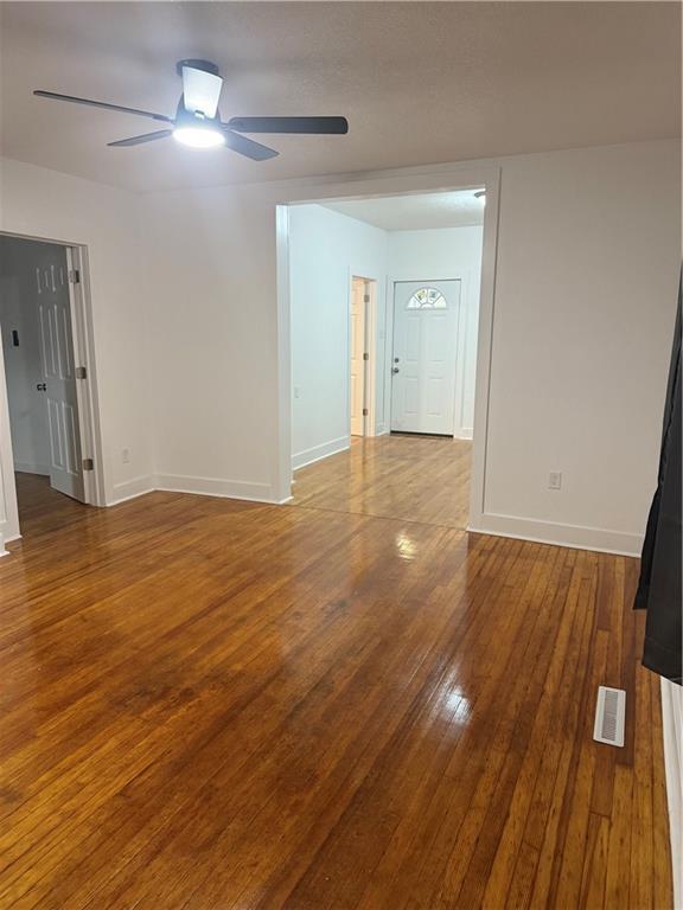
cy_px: 455
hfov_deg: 56.8
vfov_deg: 71.6
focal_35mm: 24
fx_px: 631
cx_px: 342
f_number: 1.78
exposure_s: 1/60
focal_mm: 6.76
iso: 400
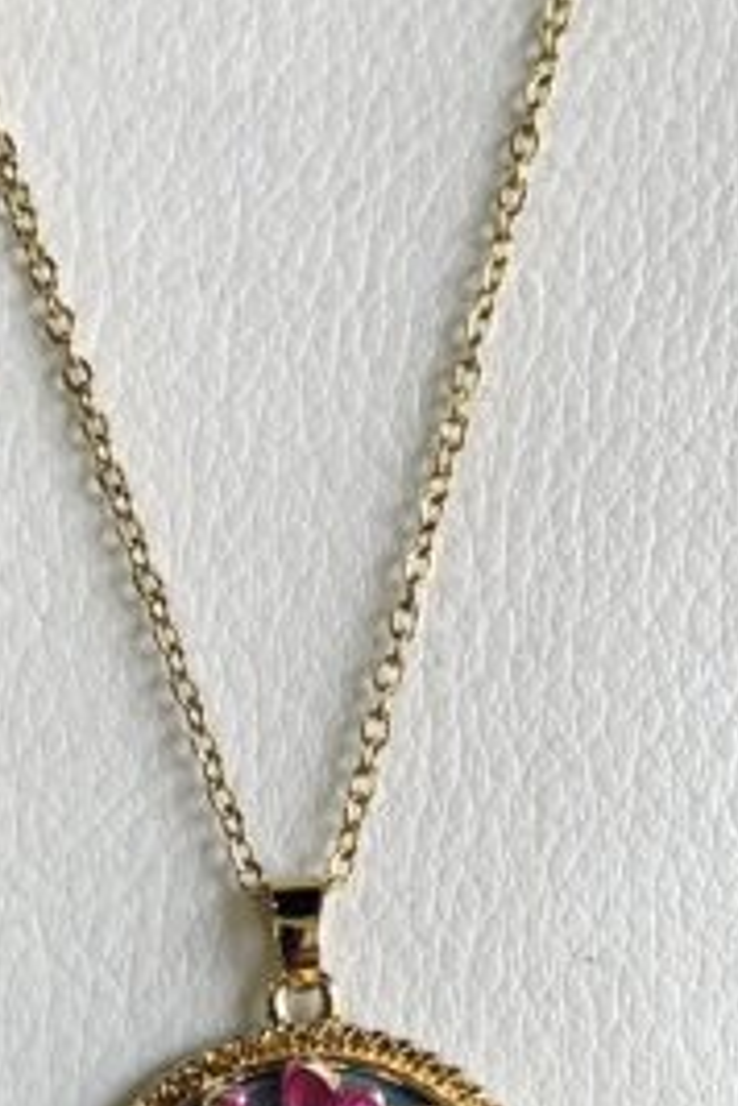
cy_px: 588
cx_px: 245
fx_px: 2491
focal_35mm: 81
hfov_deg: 16.8
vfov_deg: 25.1
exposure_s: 1/100
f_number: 1.8
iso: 32
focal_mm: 4.25
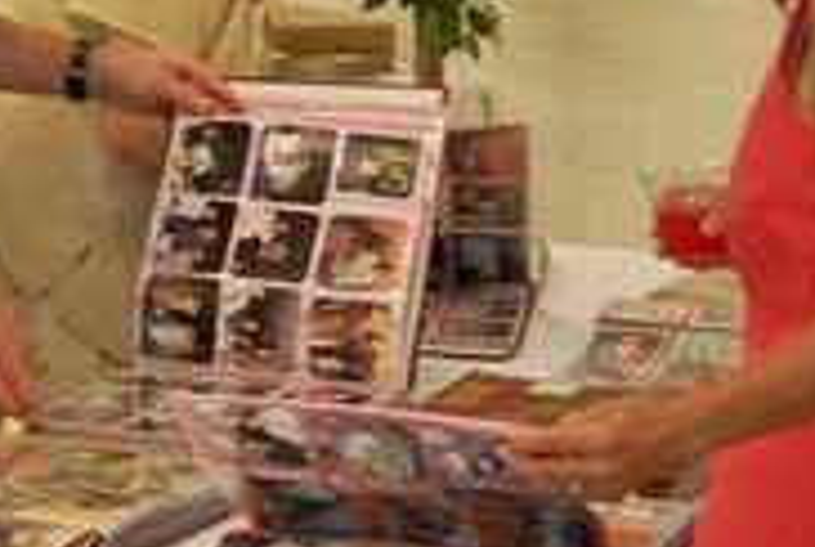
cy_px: 117
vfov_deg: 10.0
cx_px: -58
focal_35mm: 138
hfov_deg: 14.5
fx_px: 3129
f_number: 5.3
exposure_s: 1/30
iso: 1600
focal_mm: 42
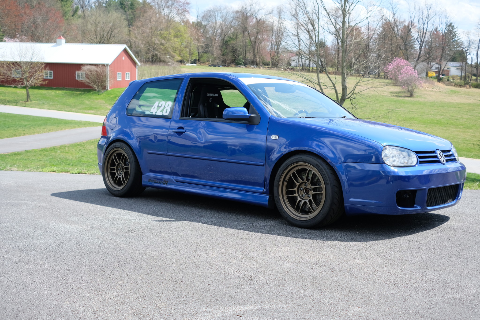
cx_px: 240
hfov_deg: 47.4
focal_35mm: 41
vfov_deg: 32.7
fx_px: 547
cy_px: 160
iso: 400
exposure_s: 1/1600
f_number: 3.6
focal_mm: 27
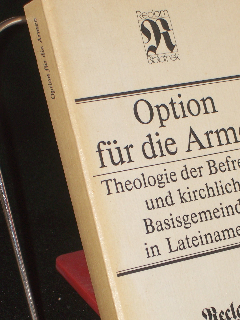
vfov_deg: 12.8
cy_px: 204
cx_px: 176
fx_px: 1422
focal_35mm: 154
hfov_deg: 9.6
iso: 80
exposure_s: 1/100
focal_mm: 16.8
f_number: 4.6
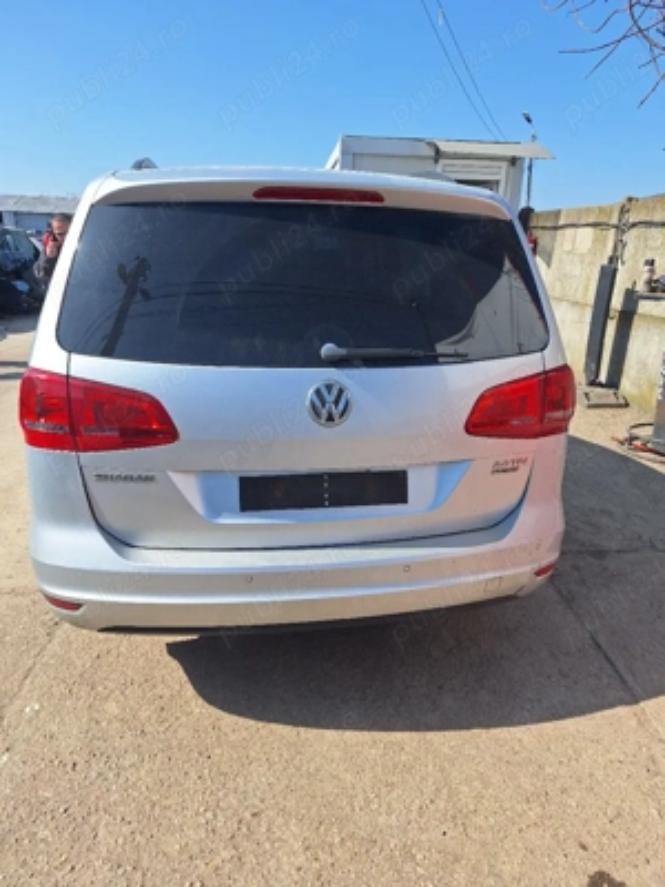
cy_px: 444
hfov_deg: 58.9
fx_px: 589
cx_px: 332
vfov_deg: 73.9
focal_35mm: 23
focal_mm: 5.54
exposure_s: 1/3333
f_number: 1.8
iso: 40
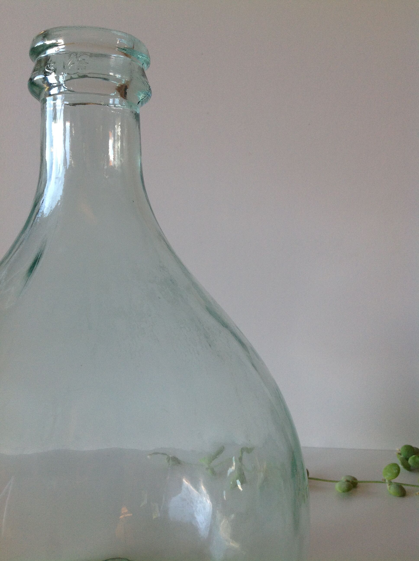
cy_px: 280
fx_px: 566
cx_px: 210
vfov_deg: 52.7
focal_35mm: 35
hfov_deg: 40.6
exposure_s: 1/100
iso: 80
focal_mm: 4.28
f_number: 2.4
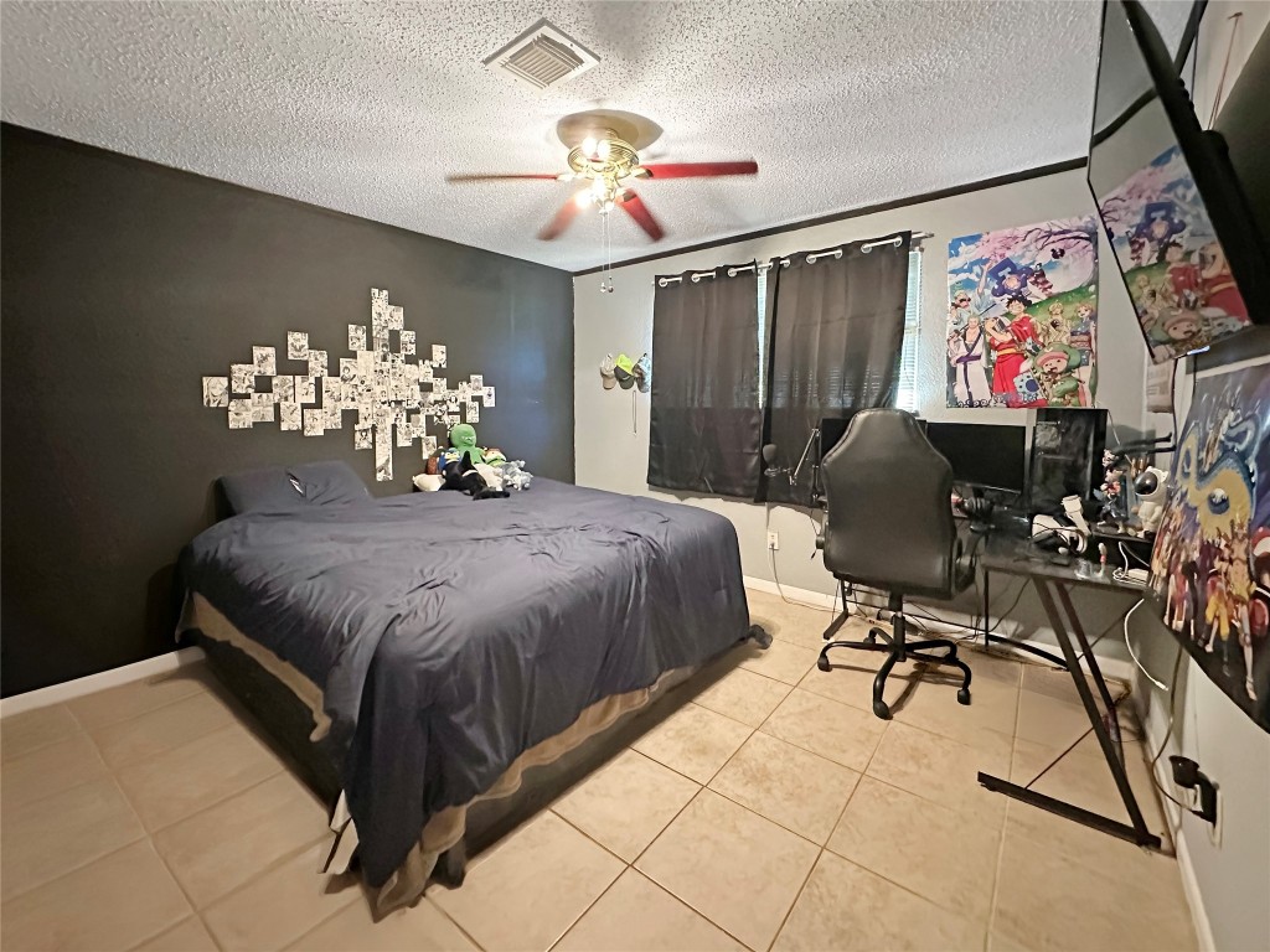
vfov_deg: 85.7
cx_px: 635
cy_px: 476
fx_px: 514
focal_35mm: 14
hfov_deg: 102.1
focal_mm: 2.22
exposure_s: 1/30
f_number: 2.2
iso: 1000
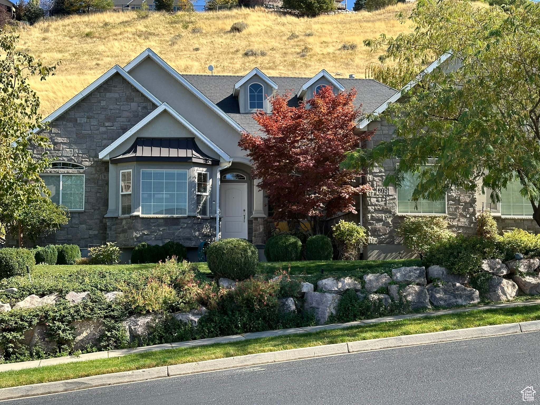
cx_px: 270
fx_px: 749
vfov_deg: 30.3
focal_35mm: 48
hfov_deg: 39.7
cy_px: 202
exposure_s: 1/1414
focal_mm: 6.86
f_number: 1.78
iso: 64
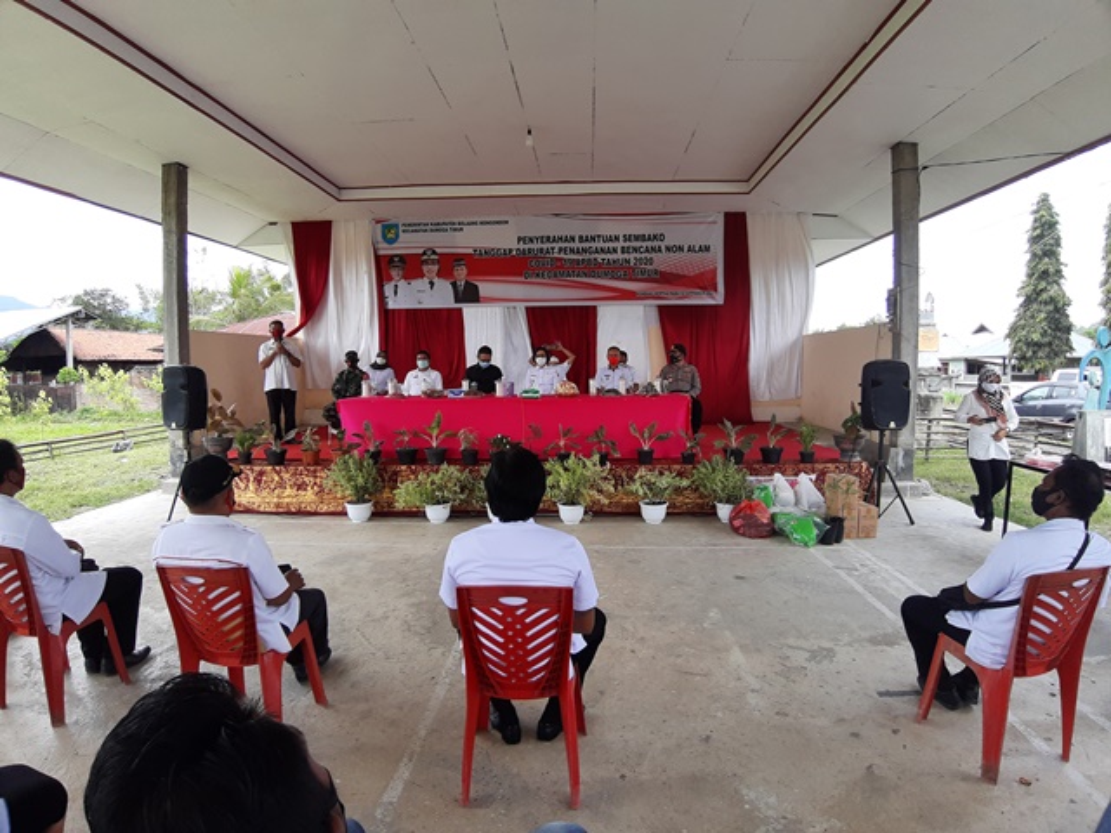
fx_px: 578
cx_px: 556
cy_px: 416
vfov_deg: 71.6
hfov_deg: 87.8
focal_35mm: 18
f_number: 2.4
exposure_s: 1/285
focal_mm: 1.87
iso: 40
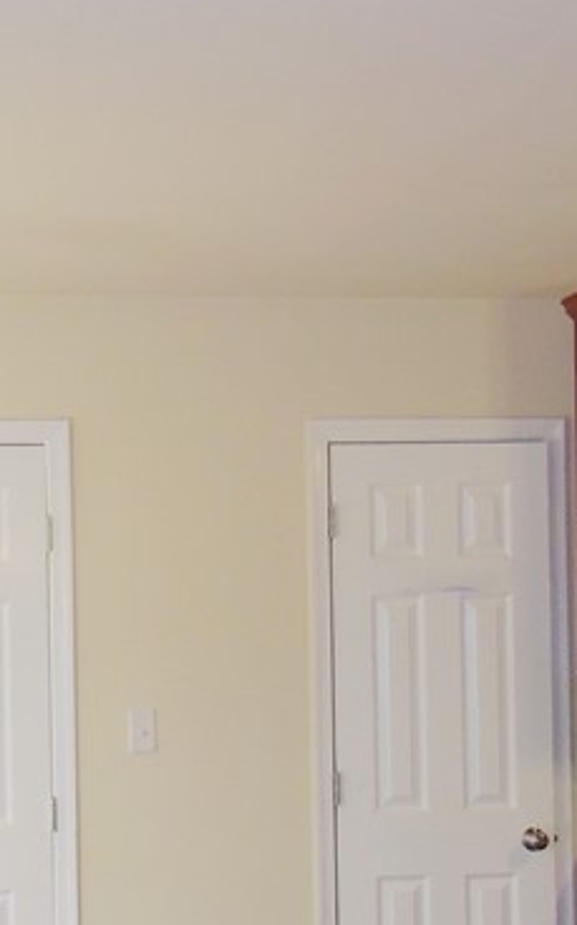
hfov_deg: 17.1
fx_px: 1864
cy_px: 648
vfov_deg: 27.6
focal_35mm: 74
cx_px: -43
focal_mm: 4.5
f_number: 3.5
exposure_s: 1/30
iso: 160
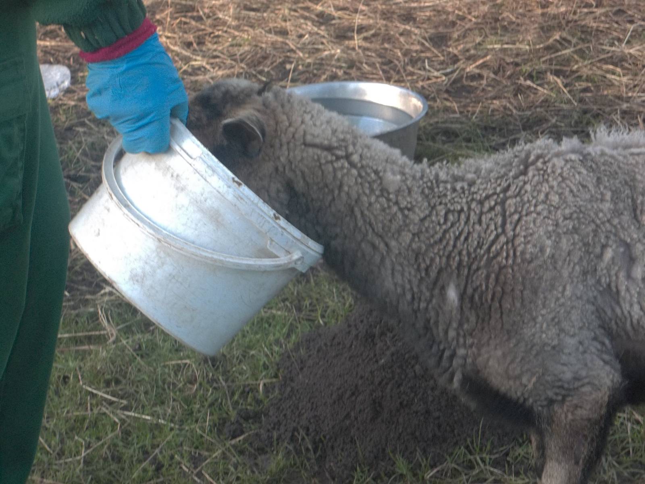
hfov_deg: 16.8
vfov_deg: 12.7
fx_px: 2180
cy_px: 242
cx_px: 322
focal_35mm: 117
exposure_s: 1/50
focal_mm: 21
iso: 160
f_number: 5.1
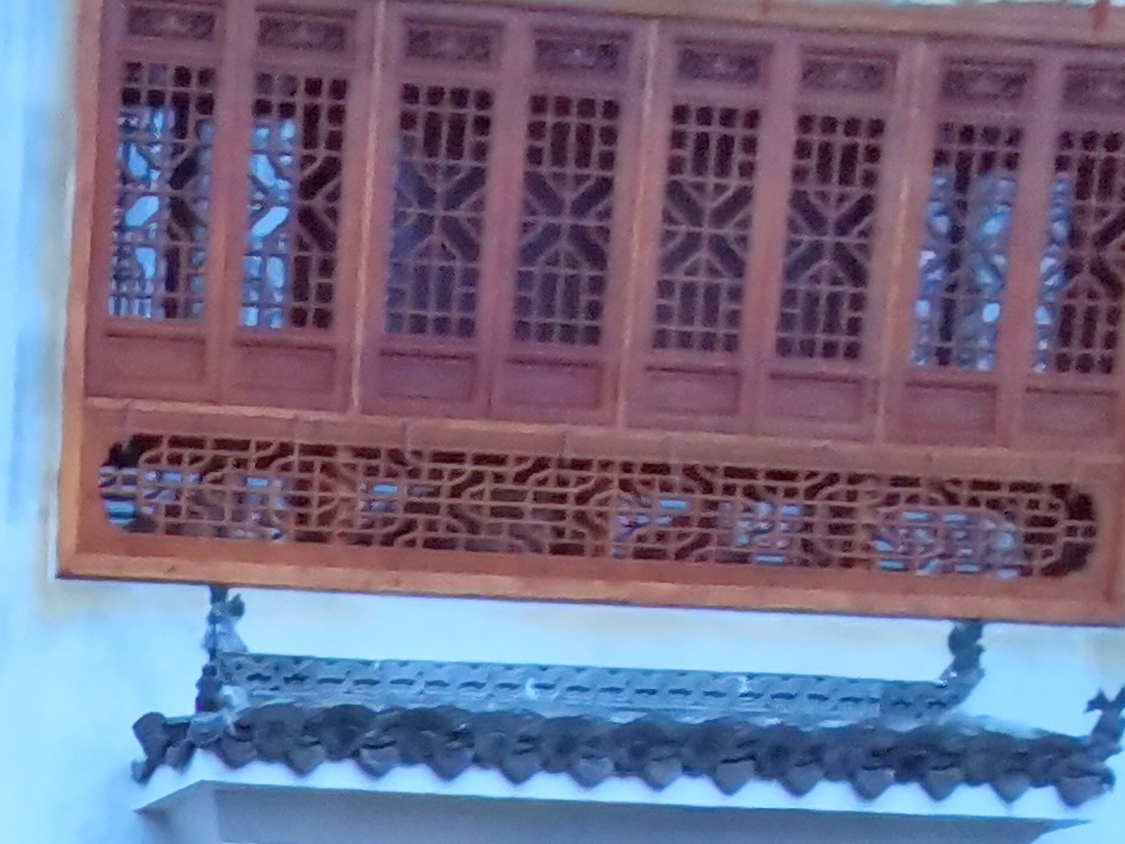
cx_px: -722
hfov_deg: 19.4
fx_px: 2697
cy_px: 1725
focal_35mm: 83
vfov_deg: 14.5
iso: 640
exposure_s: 1/16.7
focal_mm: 2.26
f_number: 2.2
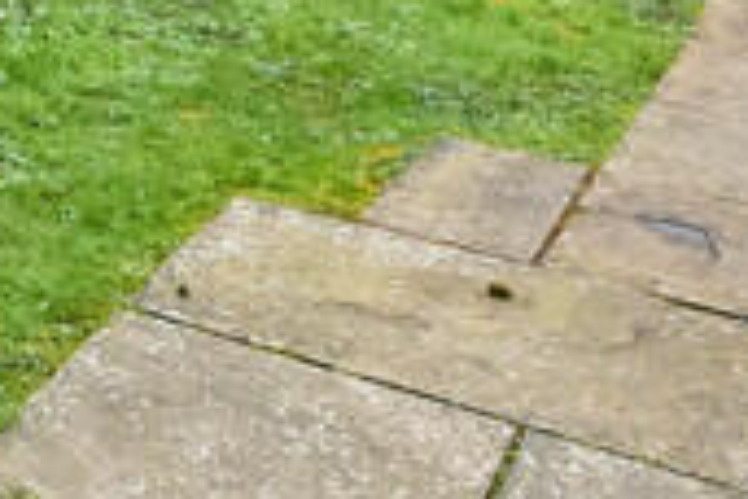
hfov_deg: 20.6
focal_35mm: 84
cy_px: -514
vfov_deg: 13.7
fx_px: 1745
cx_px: -381
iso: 400
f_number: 9
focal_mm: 14
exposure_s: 1/320
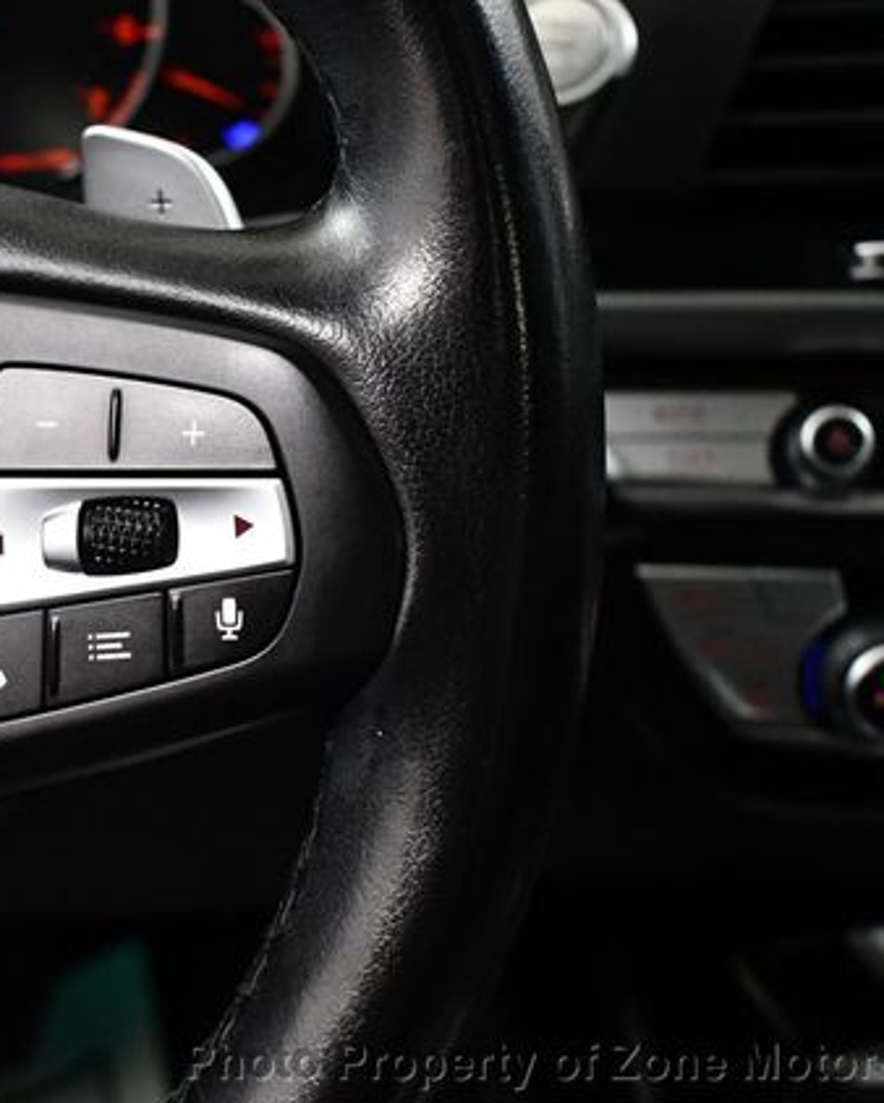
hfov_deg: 26.1
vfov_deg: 33.0
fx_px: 1863
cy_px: 552
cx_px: 152
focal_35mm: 57
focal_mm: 20
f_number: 3.8
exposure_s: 1/100
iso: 3200
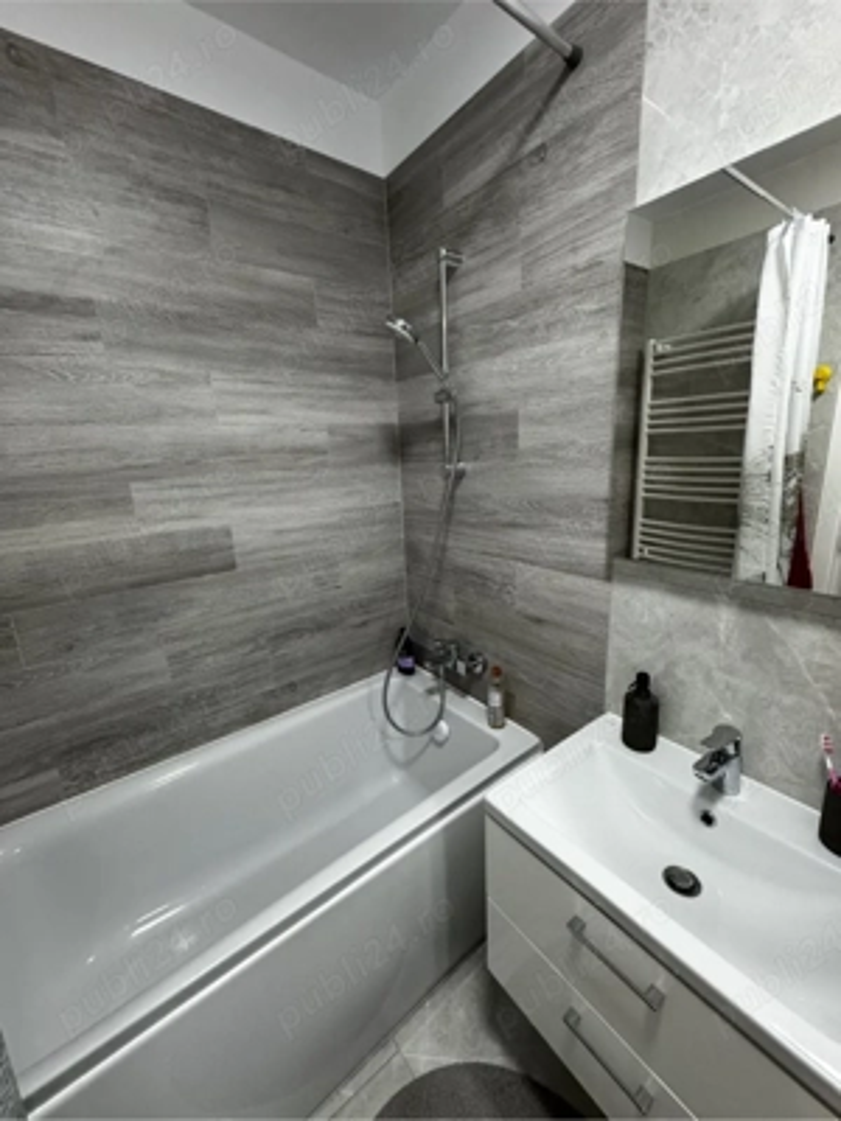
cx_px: 420
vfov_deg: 102.1
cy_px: 560
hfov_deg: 85.7
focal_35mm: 14
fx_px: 454
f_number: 2.2
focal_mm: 2.22
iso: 200
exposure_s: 1/100
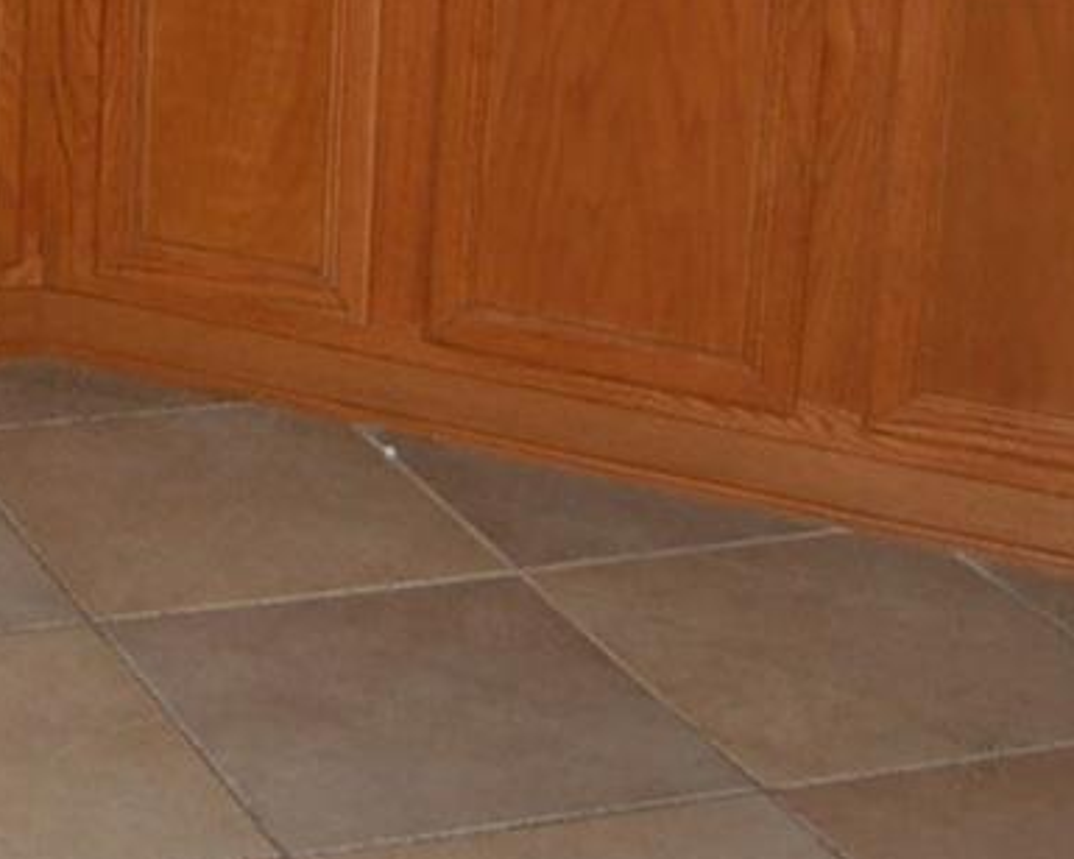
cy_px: -544
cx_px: -374
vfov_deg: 13.5
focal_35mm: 105
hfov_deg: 17.1
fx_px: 3338
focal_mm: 18
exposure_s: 1/60
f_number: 3.5
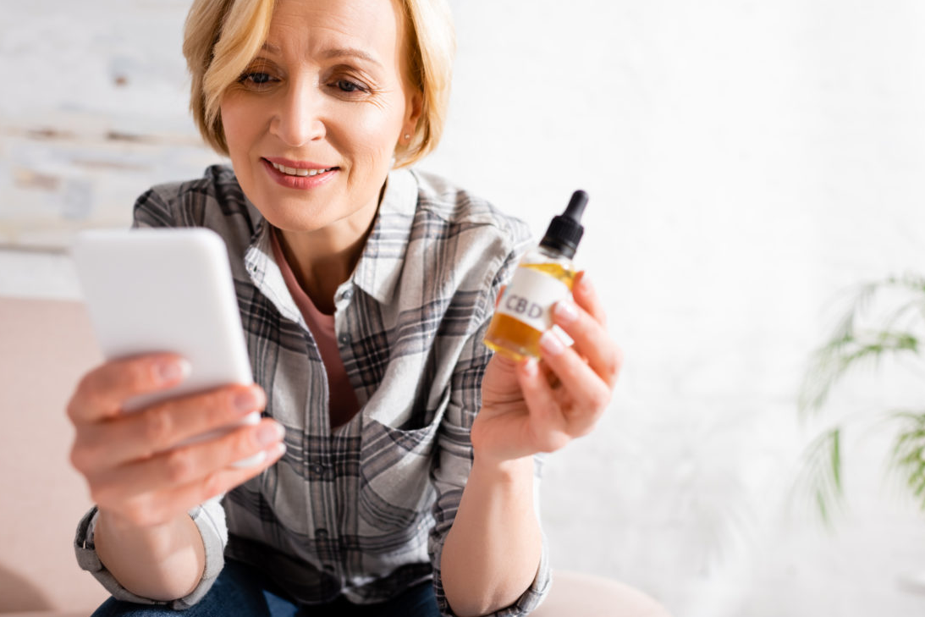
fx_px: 925
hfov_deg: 53.1
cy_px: 303
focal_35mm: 36
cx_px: 463
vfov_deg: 36.9
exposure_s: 1/200
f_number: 3.2
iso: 125
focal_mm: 35
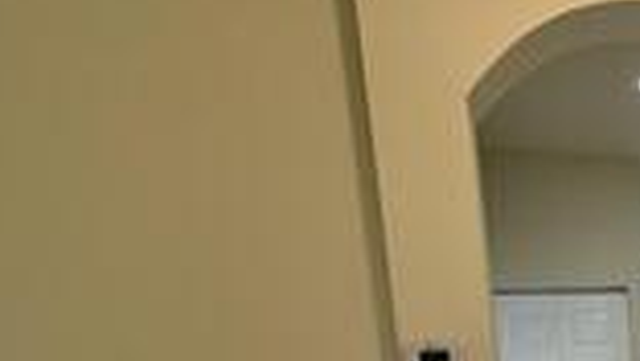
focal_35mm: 39
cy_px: 455
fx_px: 662
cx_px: 771
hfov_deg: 38.1
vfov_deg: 26.4
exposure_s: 1/120
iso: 200
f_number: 2.2
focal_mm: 2.22
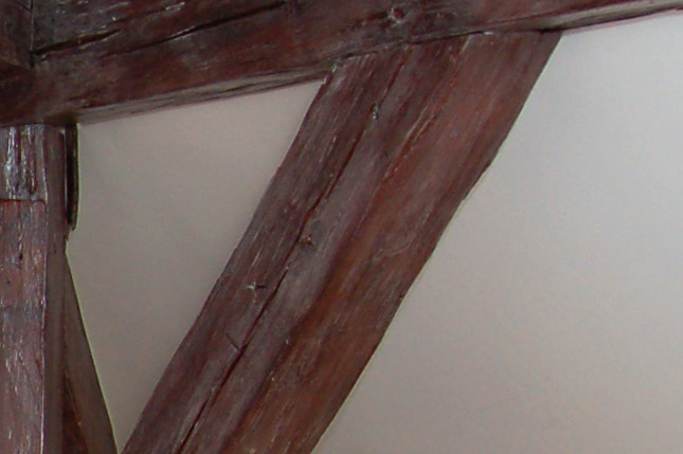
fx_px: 2389
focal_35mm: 126
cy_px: 874
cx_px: -856
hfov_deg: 13.1
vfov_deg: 10.1
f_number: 6.3
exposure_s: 1/60
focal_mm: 18
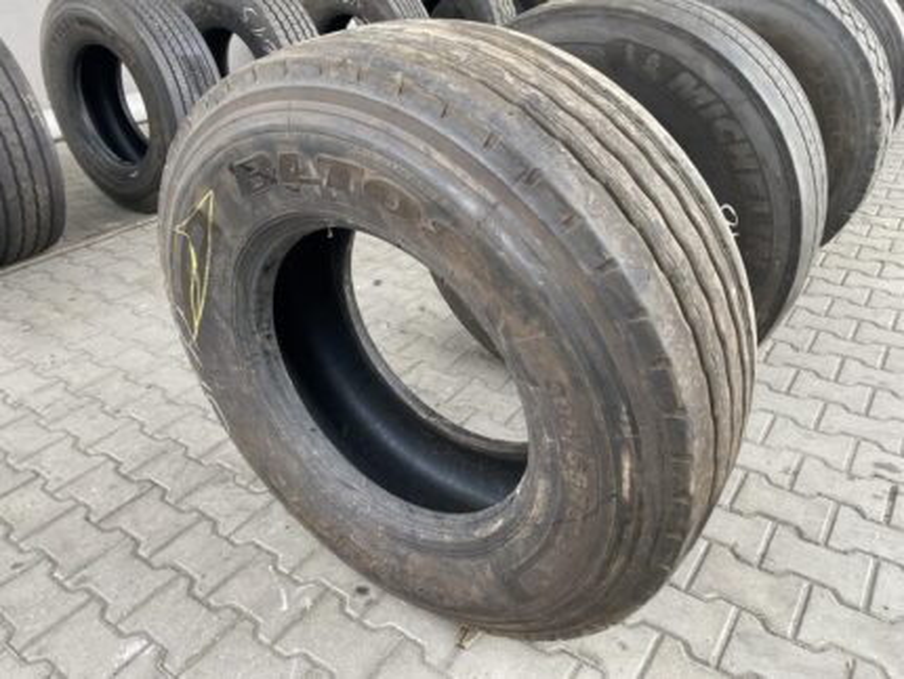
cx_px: 452
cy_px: 340
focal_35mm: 26
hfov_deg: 67.3
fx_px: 679
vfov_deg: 53.1
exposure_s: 1/100
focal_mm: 4.25
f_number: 1.8
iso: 100
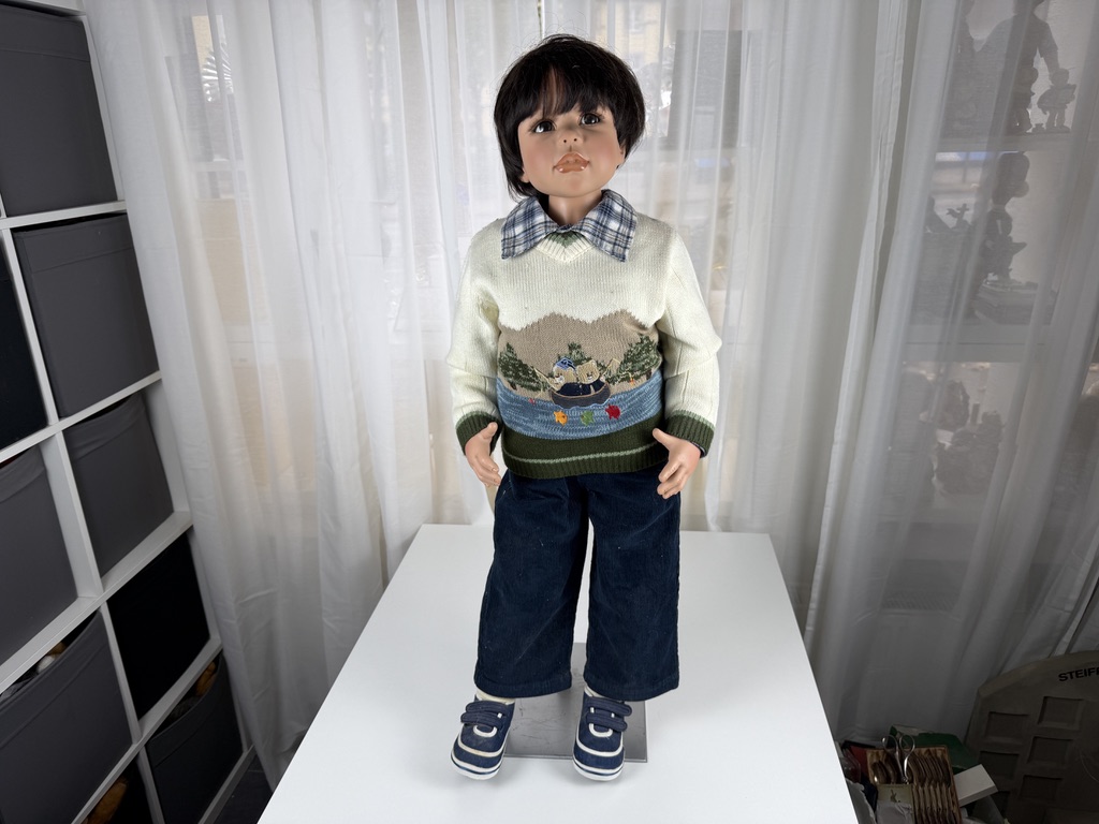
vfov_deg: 56.8
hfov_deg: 71.6
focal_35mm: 24
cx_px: 550
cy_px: 412
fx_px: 762
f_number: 1.78
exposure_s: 1/136
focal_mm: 6.76
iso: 50
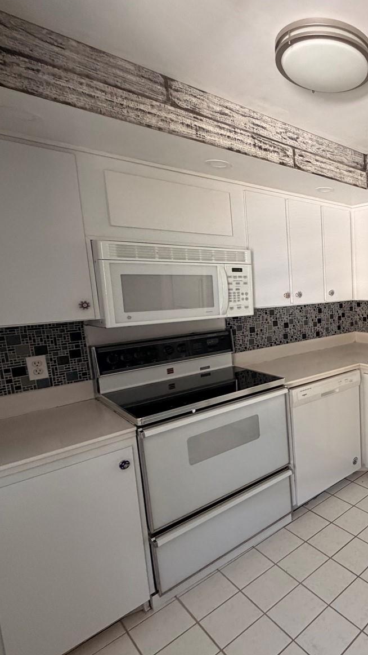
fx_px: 364
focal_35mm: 21
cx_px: 387
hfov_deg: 43.7
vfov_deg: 83.8
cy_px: 329
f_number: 2.2
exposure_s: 1/120
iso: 320
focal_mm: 2.22
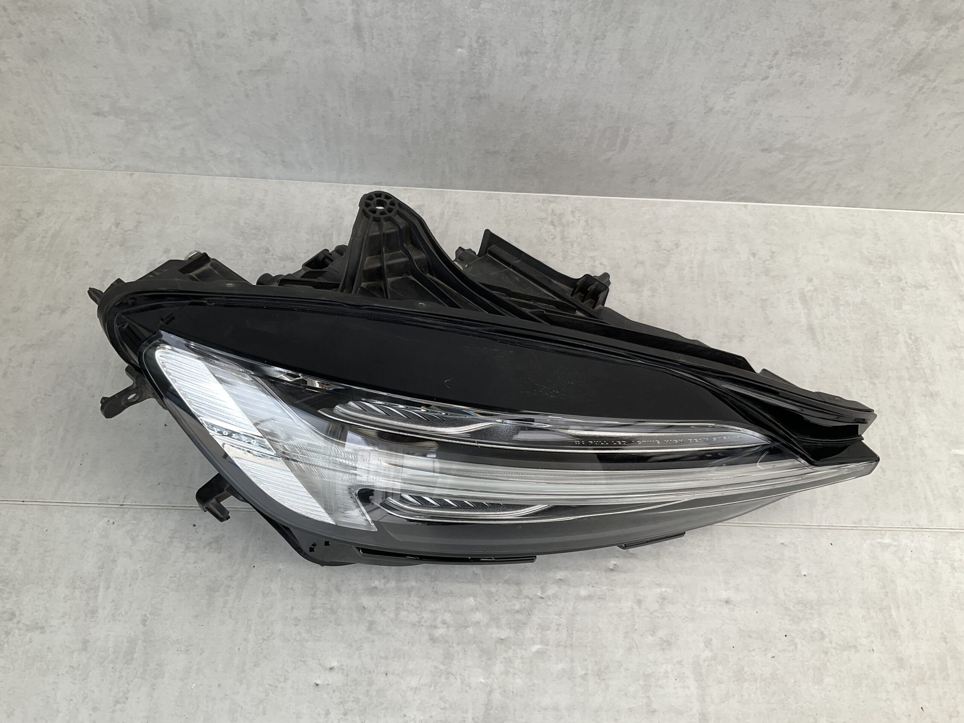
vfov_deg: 48.2
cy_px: 362
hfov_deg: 61.7
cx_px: 482
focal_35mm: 29
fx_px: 808
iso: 16
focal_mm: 3
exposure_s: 1/232
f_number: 1.8
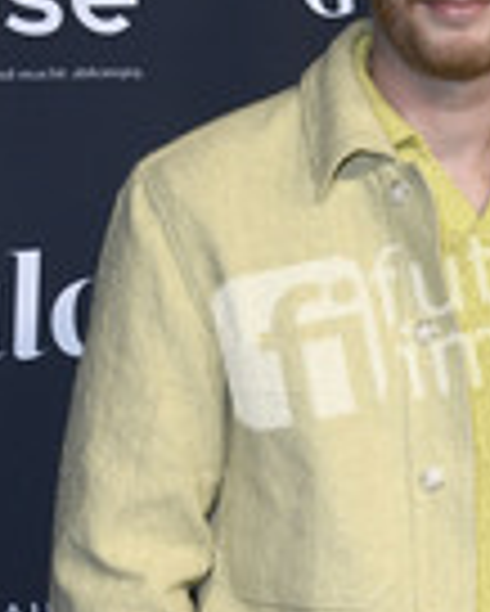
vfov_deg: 13.4
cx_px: 575
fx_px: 2589
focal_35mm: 143
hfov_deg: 10.6
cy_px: 549
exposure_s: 1/250
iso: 640
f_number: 5.6
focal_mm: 52
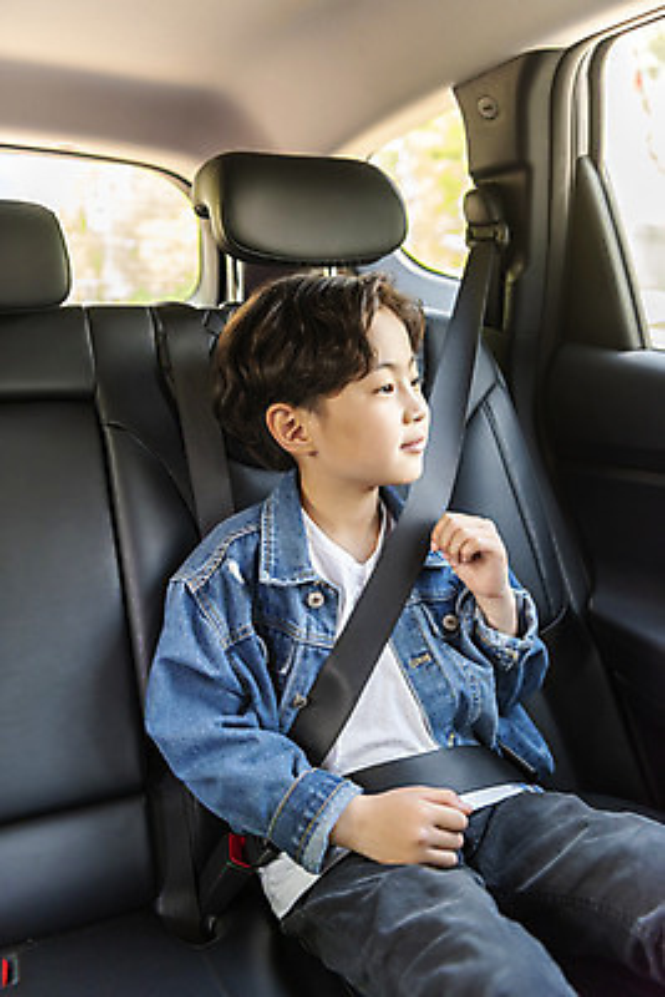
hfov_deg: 41.1
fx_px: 886
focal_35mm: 32
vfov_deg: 58.7
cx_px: 332
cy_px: 498
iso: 640
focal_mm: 32
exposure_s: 1/80
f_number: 2.8
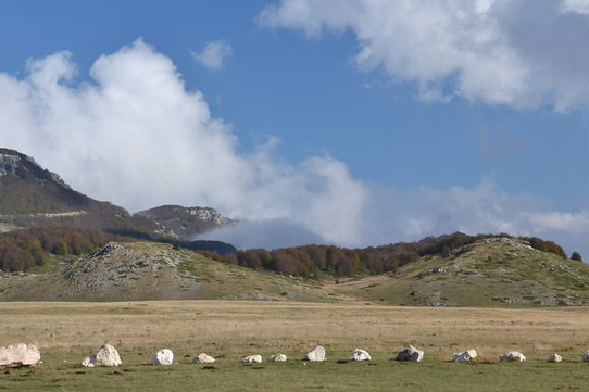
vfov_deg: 13.3
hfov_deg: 19.8
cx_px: 286
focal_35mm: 103
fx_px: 1685
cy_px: 207
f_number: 10
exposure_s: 1/80
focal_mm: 62
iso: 100
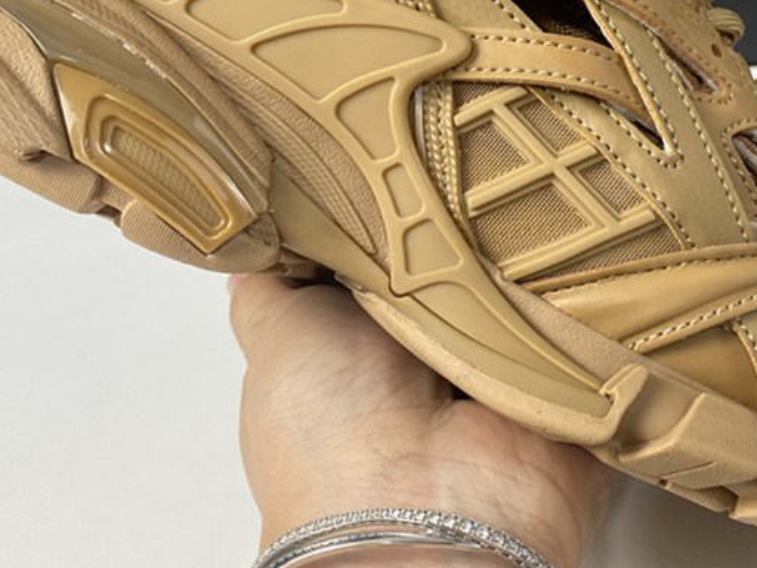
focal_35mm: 52
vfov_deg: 27.6
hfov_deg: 36.5
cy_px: 129
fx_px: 1137
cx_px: 501
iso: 80
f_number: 1.8
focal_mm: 4.25
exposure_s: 1/100
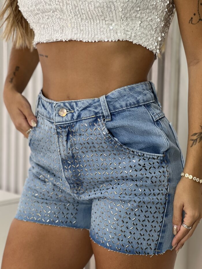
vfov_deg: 25.3
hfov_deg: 19.1
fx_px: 599
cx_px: 101
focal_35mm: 77
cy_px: 134
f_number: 2.8
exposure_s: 1/120
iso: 125
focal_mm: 9
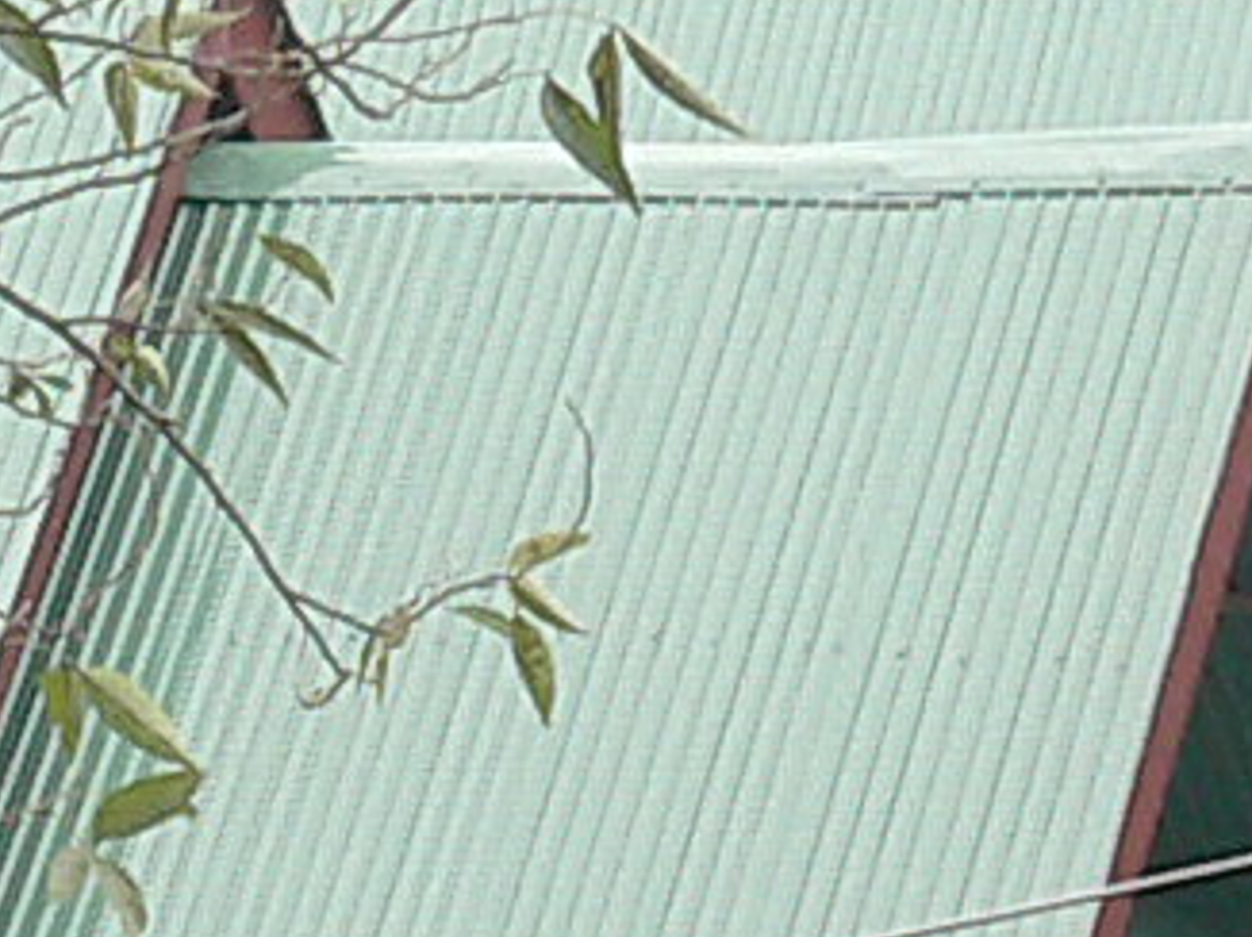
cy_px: 929
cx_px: 780
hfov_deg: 7.2
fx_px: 9939
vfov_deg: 5.4
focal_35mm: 275
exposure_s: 1/125
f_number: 5.6
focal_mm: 5.8
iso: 80
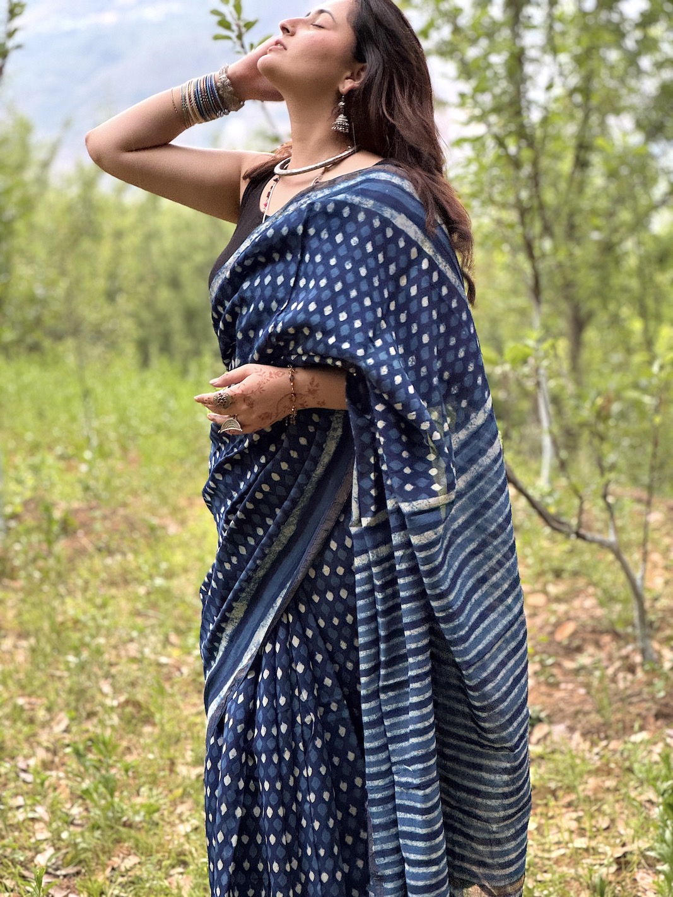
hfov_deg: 19.1
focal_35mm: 77
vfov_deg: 25.3
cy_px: 448
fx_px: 1995
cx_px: 336
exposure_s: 1/60
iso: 250
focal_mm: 9
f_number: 2.8
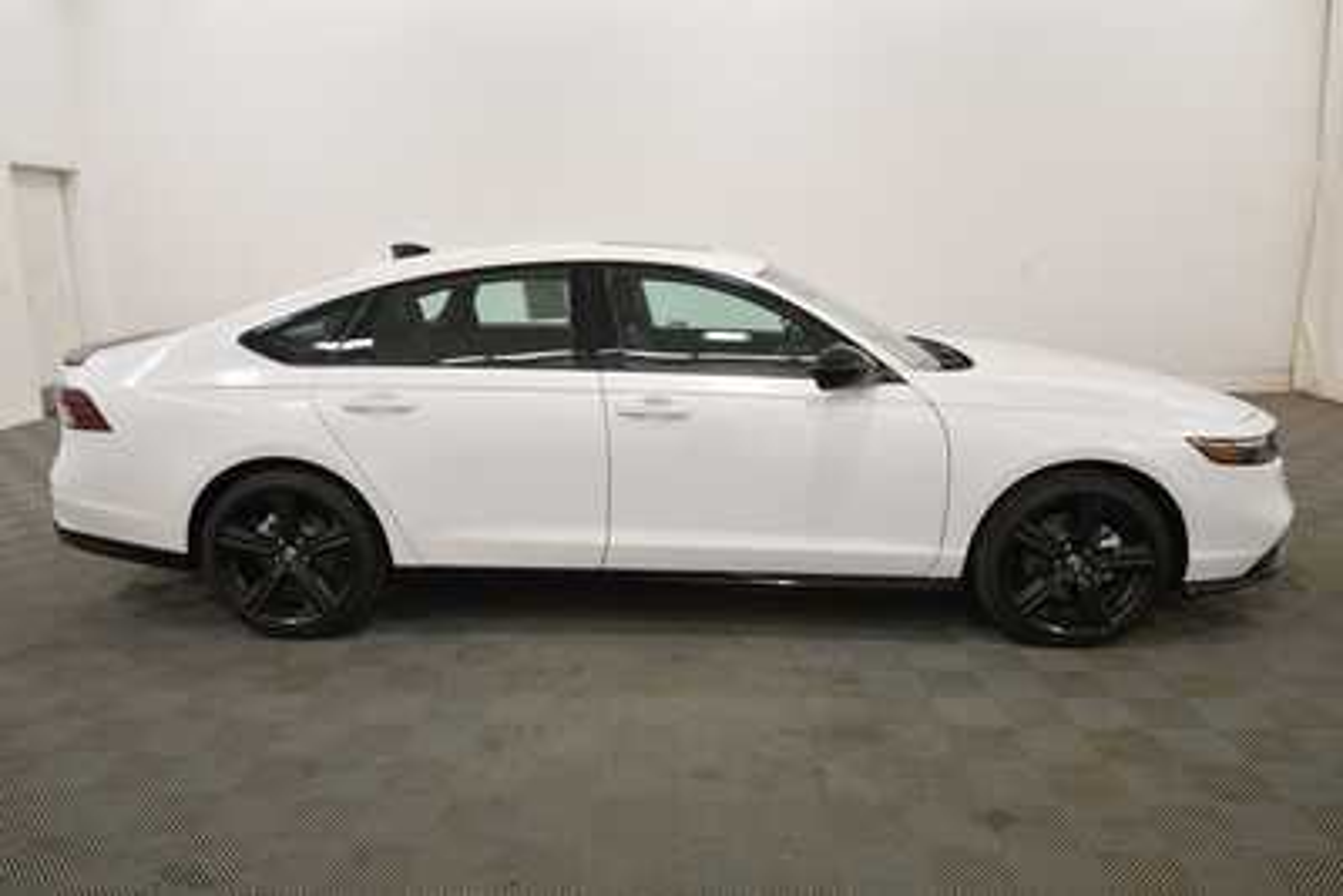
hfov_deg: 67.4
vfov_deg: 48.0
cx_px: 672
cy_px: 448
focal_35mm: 27
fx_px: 1008
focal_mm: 18
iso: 800
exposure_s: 1/250
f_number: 5.3
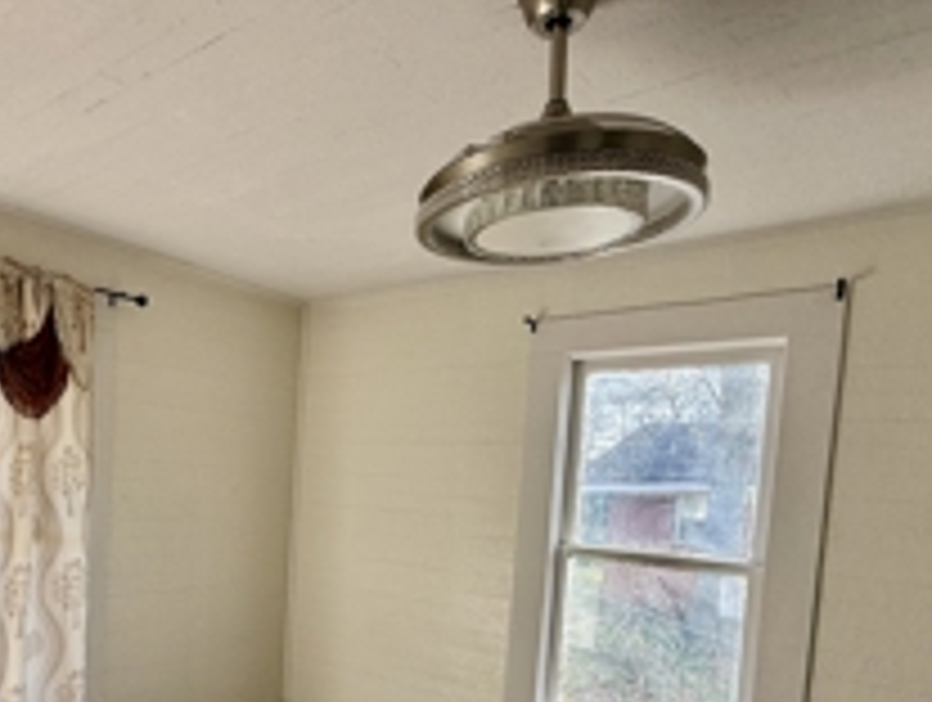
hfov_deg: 62.0
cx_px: 248
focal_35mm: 27
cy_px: 526
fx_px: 728
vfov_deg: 49.4
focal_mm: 2.22
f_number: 2.2
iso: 50
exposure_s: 1/99
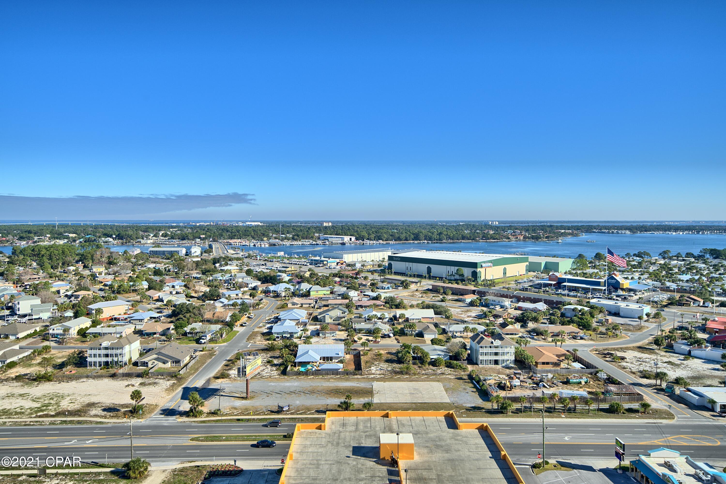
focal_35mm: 24
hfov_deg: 73.7
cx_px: 363
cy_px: 242
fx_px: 484
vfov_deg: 53.2
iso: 100
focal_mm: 24
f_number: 8
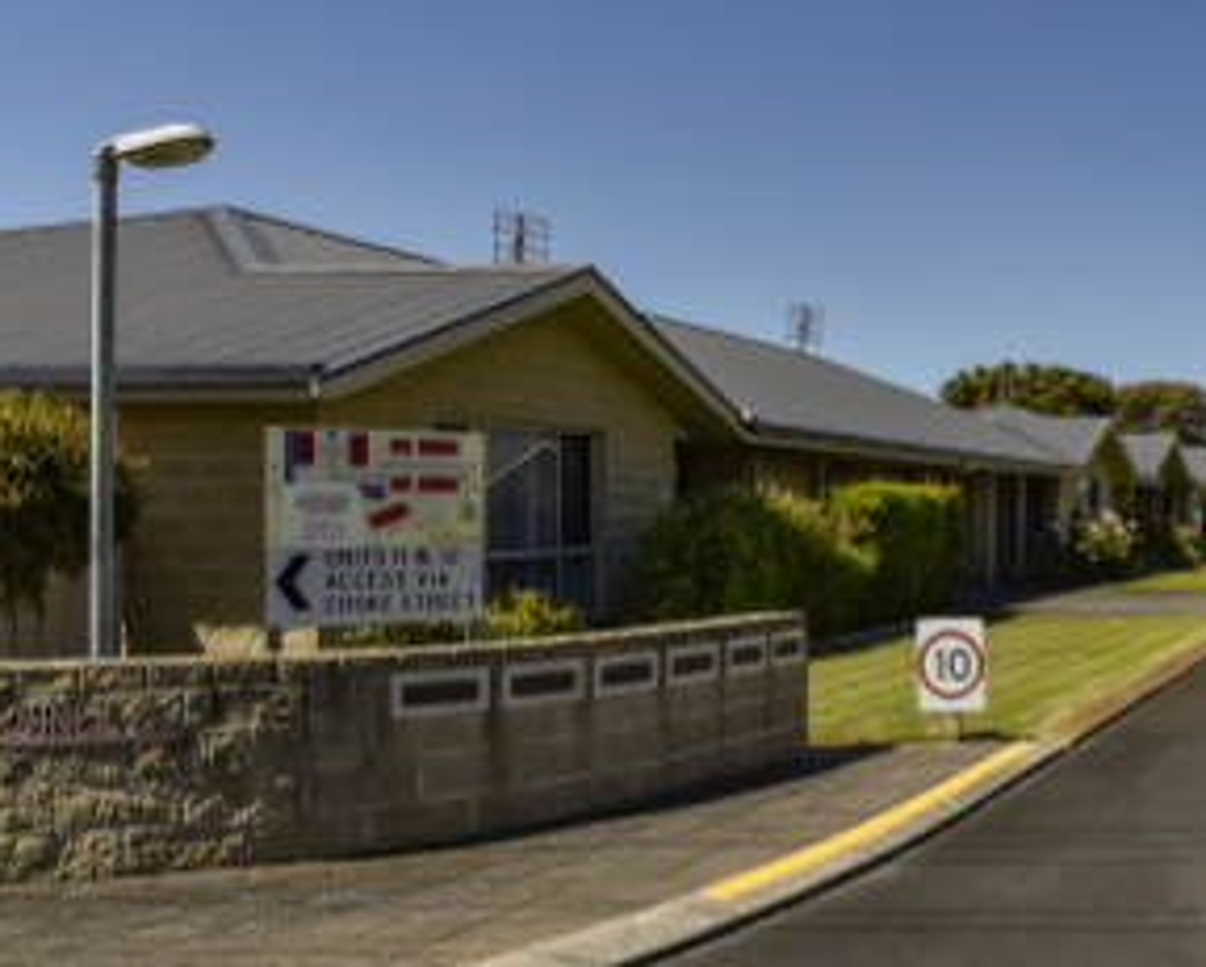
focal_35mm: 39
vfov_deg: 38.3
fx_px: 1393
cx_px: 1489
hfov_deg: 35.4
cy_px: 473
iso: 125
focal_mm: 16
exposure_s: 1/400
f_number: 11
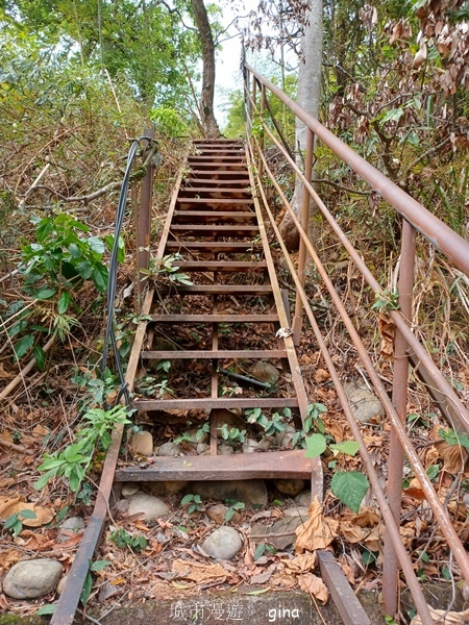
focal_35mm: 25
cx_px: 234
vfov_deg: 69.4
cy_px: 312
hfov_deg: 54.9
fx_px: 452
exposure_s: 1/50
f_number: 1.8
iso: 40
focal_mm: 4.6
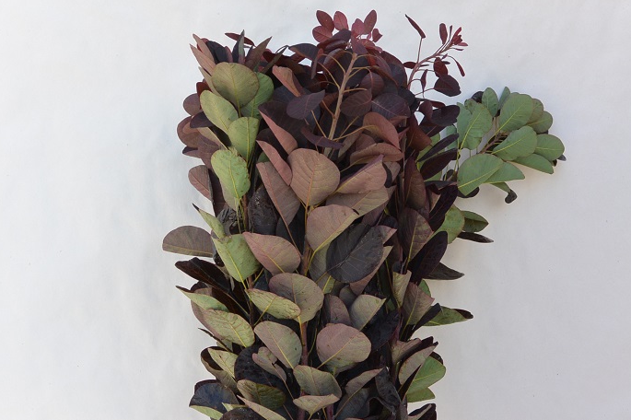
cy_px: 206
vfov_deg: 28.0
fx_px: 841
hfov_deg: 41.1
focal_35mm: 48
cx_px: 318
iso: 160
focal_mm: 17.5
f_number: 4.5
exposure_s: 1/320
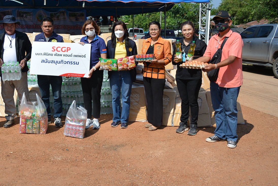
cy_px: 68
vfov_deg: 32.5
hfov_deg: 47.0
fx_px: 317
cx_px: 105
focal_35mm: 41
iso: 100
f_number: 4.5
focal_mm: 20
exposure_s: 1/1000
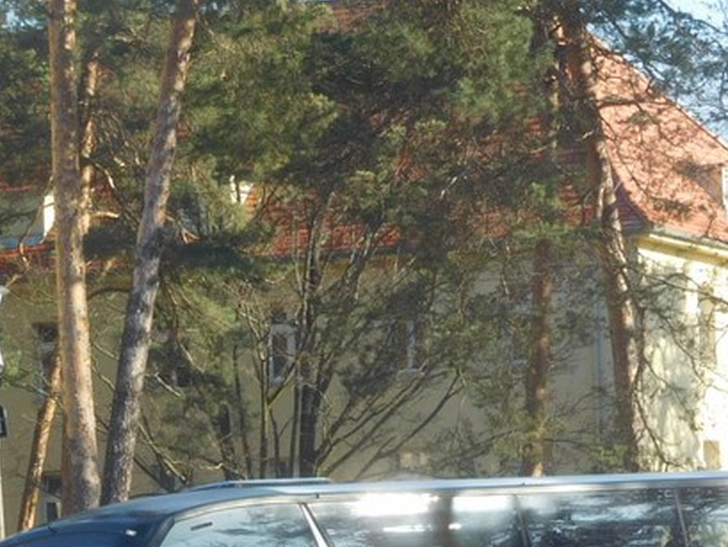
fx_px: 4165
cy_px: 462
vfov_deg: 7.5
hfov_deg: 10.0
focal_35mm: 198
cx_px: 491
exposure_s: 1/250
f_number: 4.7
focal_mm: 16.1
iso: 180
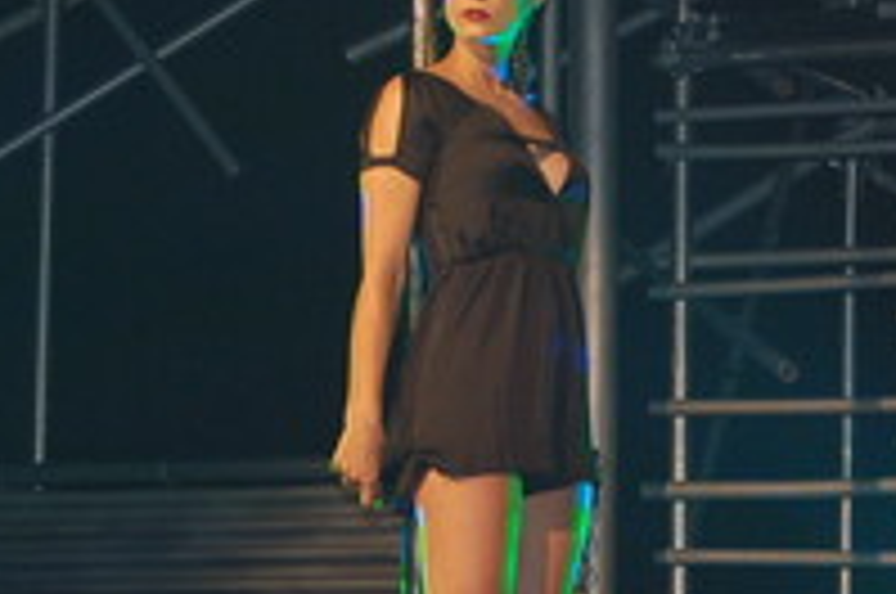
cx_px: 680
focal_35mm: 181
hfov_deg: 11.3
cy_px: 410
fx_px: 4498
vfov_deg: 7.6
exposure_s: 1/60
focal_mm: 48
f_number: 5.6
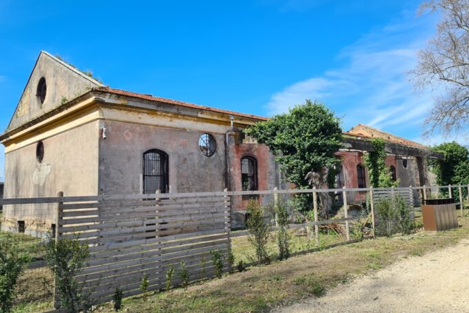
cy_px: 152
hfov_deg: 65.5
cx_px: 230
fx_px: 365
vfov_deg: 46.4
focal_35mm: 28
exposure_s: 1/1552
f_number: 1.8
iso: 50
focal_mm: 5.4
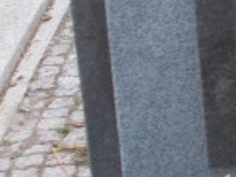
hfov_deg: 8.6
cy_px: -82
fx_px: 1485
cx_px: 458
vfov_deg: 6.7
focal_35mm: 218
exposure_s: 1/30
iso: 100
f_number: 4.5
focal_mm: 9
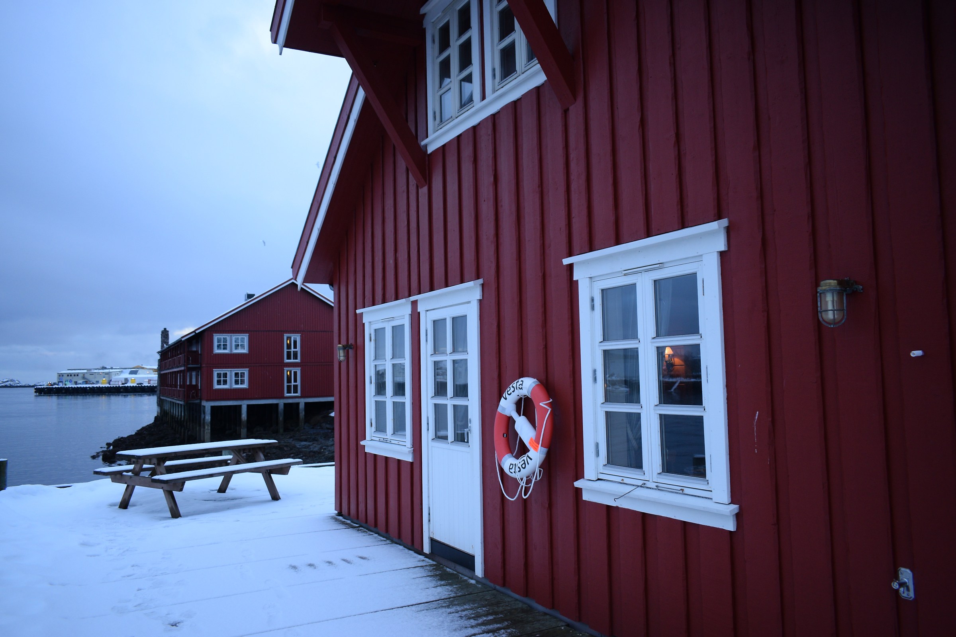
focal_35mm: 27
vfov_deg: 47.9
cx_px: 478
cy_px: 318
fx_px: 717
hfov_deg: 67.4
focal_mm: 18
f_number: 4
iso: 400
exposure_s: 1/80
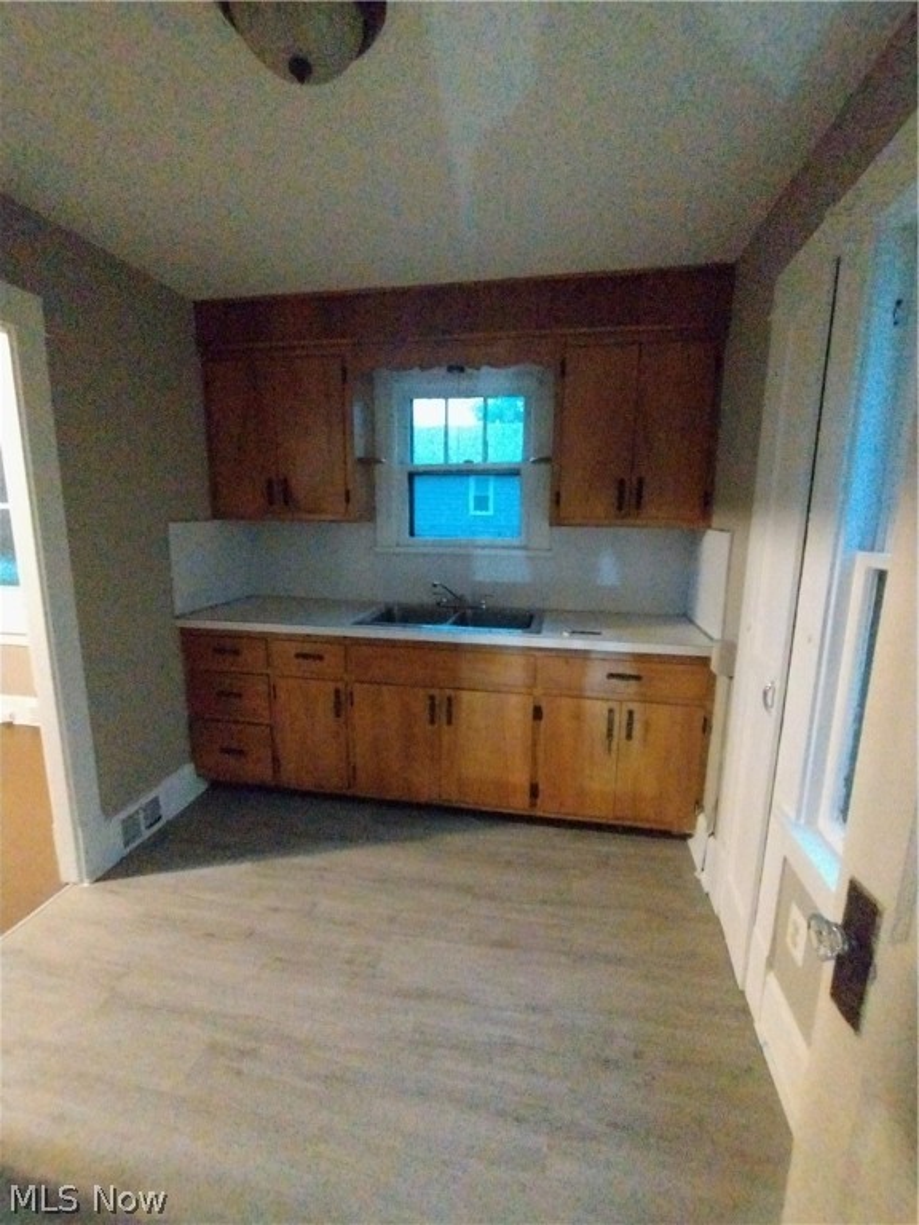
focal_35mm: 16
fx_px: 566
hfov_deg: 78.1
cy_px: 612
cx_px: 460
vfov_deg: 94.5
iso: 3264
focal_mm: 1.66
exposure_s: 1/13.3
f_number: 2.2
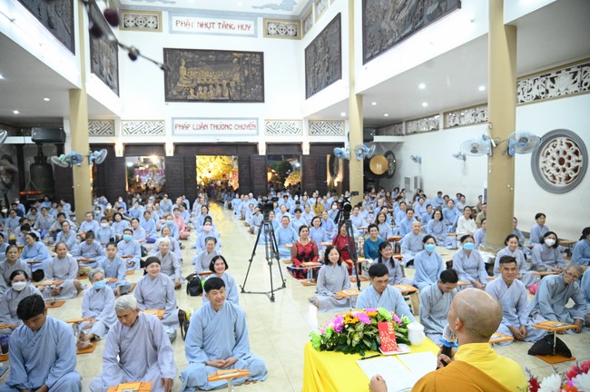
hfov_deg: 73.8
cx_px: 295
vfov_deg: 53.0
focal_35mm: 24
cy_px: 196
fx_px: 393
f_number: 4
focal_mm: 24
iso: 10000
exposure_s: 1/200
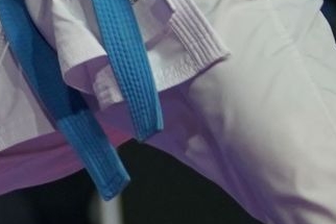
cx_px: -191
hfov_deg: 1.6
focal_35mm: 1290
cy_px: -257
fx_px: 12045
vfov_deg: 1.1
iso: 800
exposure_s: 1/1000
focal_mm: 154
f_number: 2.8
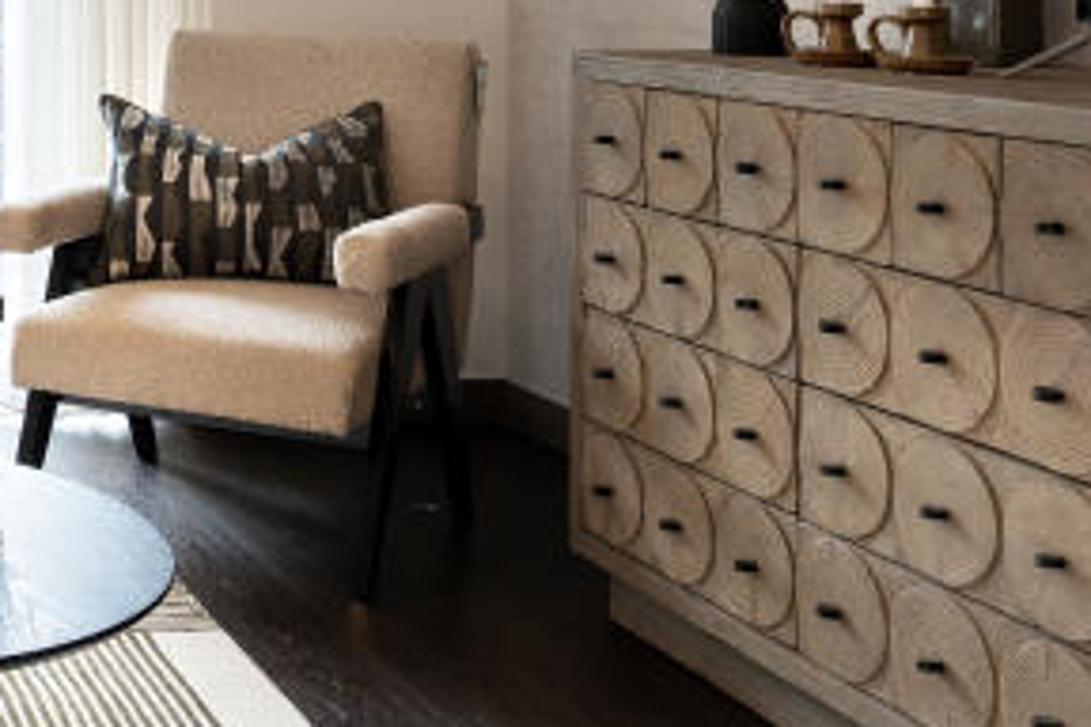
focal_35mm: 64
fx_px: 1939
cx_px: -420
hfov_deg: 25.7
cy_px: -85
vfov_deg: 20.2
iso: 800
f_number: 8
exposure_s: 1/15
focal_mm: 18
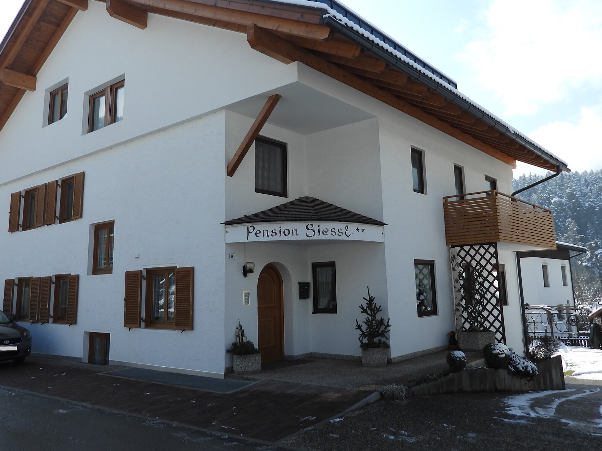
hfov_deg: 61.6
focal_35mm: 29
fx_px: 504
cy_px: 194
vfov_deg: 48.1
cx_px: 316
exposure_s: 1/1250
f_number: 2.8
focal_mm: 4.3
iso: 100
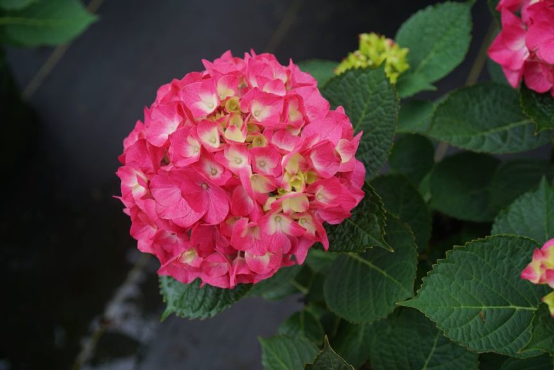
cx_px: 277
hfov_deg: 39.6
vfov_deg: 27.0
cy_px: 185
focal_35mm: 50
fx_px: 770
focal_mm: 50
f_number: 4.5
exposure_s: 1/60
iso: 100
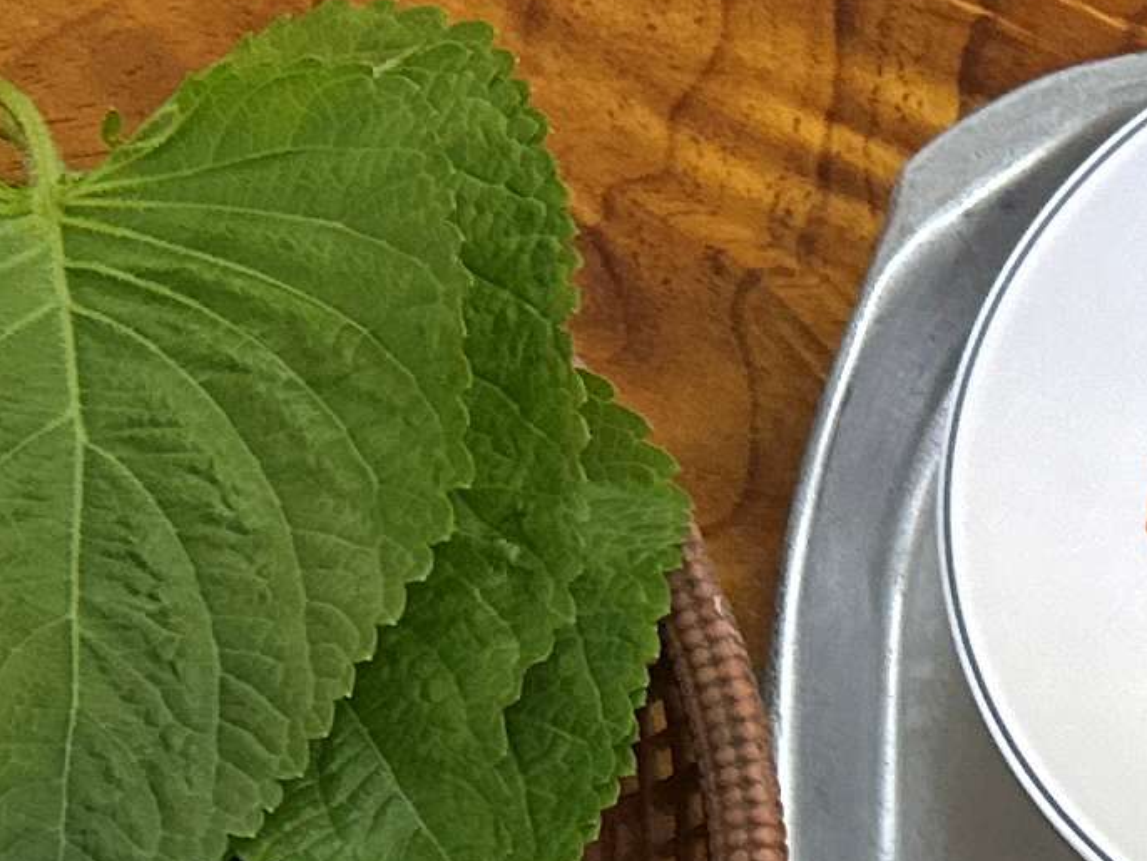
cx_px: 2286
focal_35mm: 141
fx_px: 4674
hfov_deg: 12.4
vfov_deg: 9.6
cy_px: 1913
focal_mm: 6.86
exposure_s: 1/120
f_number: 1.78
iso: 200
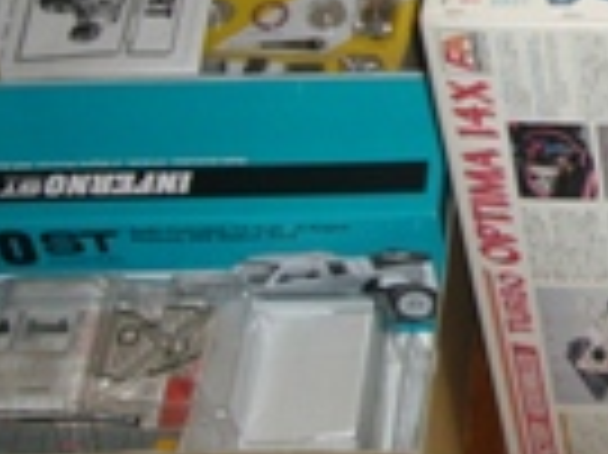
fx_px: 2141
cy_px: -97
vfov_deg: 11.9
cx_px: 795
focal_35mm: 122
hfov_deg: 15.4
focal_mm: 5.8
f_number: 2.8
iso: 100
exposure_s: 1/60
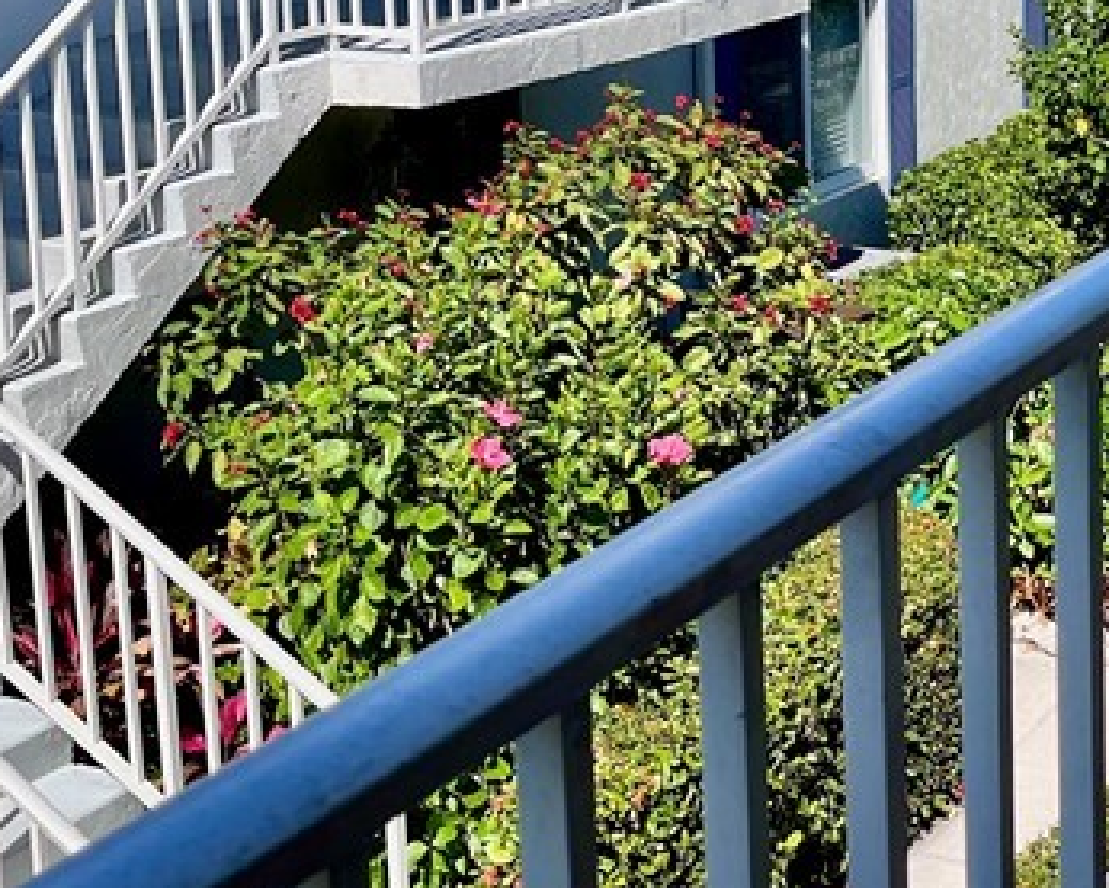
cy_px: 141
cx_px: 862
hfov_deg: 25.0
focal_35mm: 75
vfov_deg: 20.2
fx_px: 2462
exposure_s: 1/3215
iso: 50
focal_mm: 5.1
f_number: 1.6
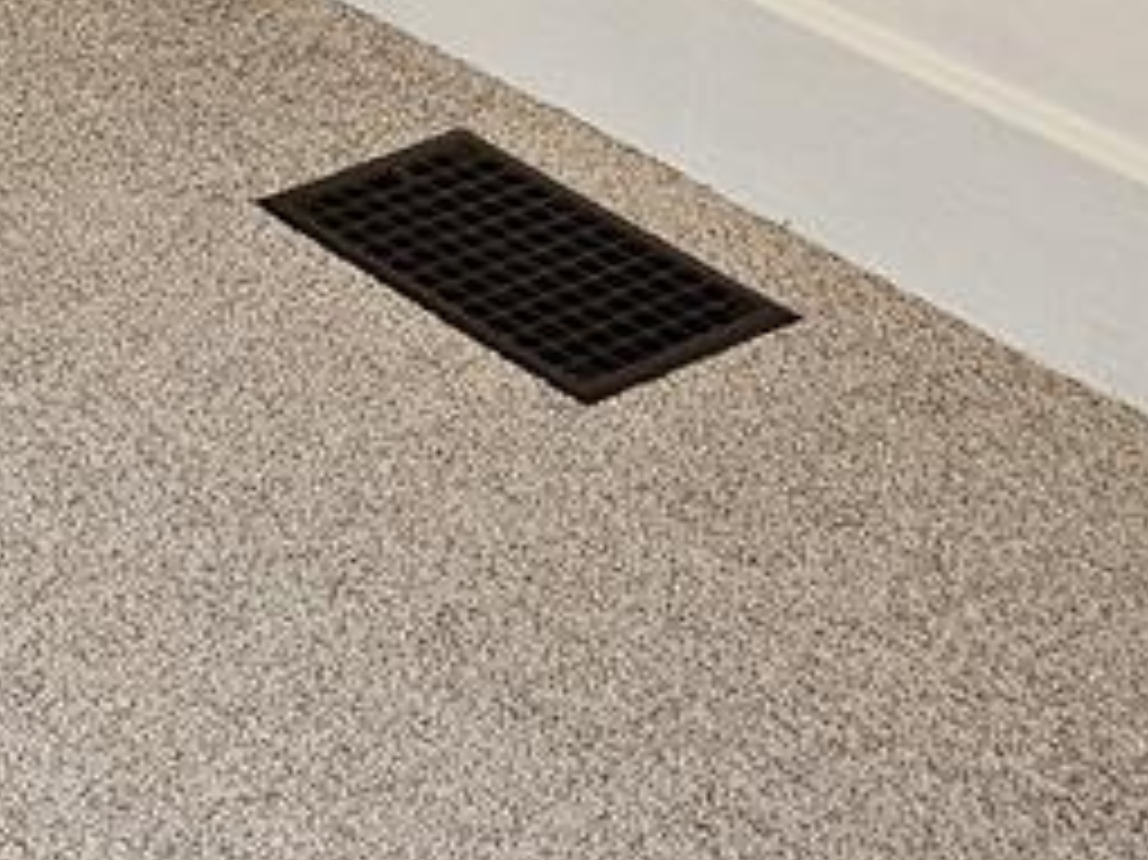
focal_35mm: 113
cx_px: -504
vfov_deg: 12.2
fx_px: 3746
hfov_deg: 16.1
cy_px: -603
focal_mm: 5
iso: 100
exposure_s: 1/120
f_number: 1.8
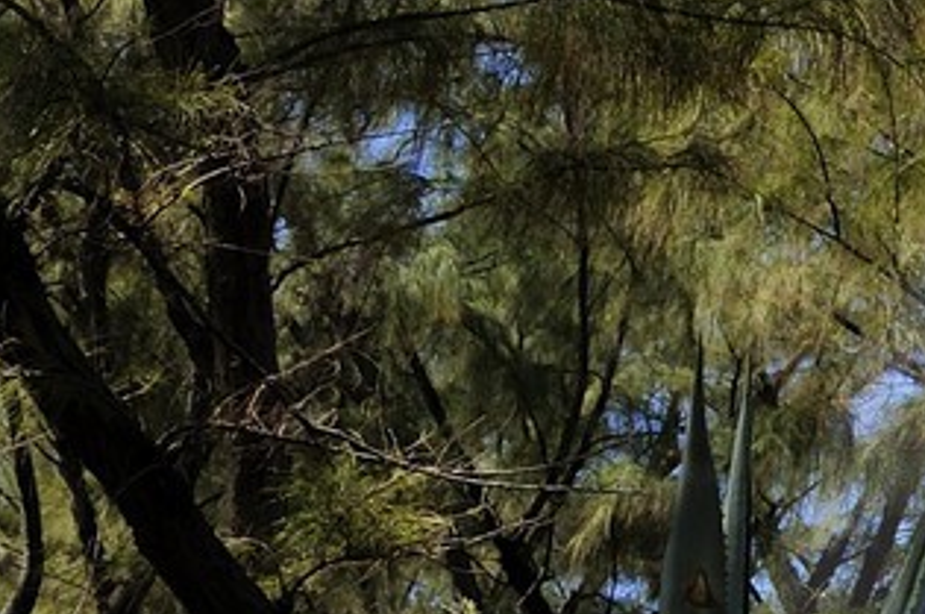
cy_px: 922
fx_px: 3130
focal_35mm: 122
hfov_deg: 13.8
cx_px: 1938
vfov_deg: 10.8
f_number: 10
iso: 200
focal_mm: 24
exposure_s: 1/160
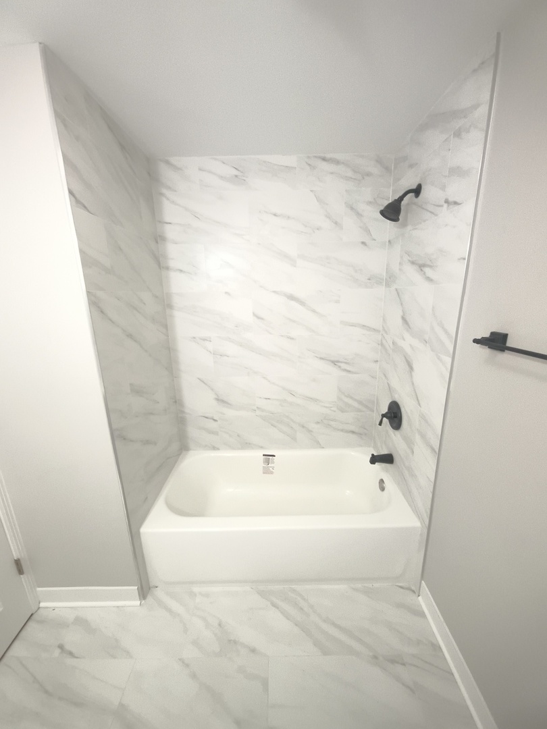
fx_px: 253
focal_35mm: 12
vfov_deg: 110.5
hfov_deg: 94.5
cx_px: 274
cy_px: 364
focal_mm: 1.83
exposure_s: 1/17.1
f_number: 2
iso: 2921
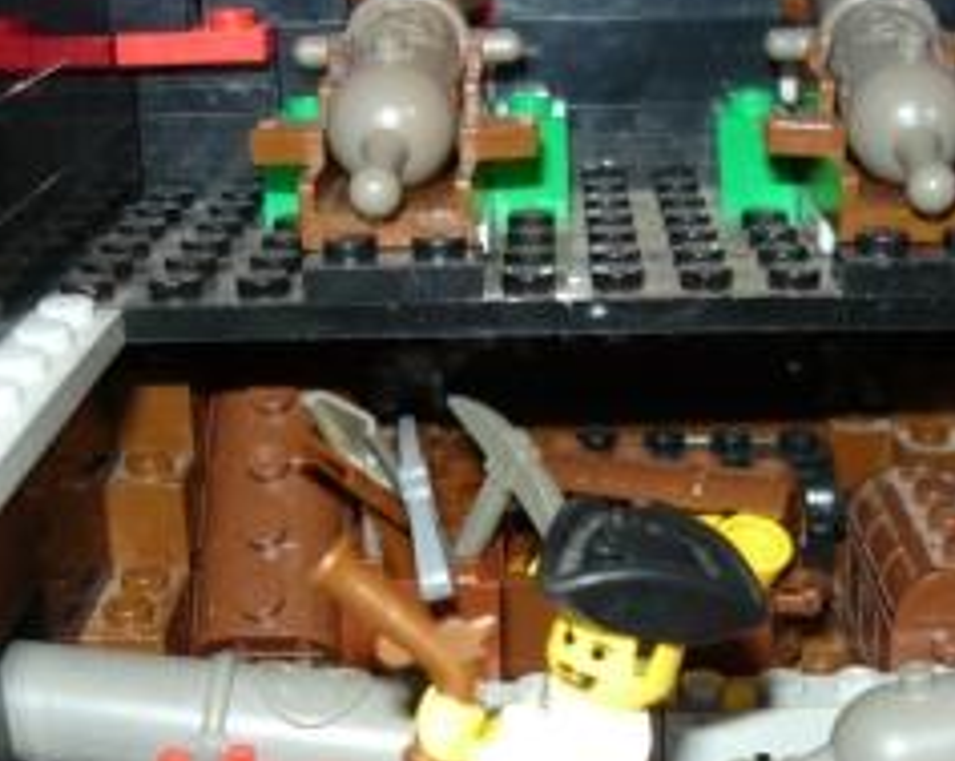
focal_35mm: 61
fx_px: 1722
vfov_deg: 24.7
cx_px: 641
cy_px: 548
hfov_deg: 30.8
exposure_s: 1/30
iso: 100
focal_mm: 5.5
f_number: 2.8
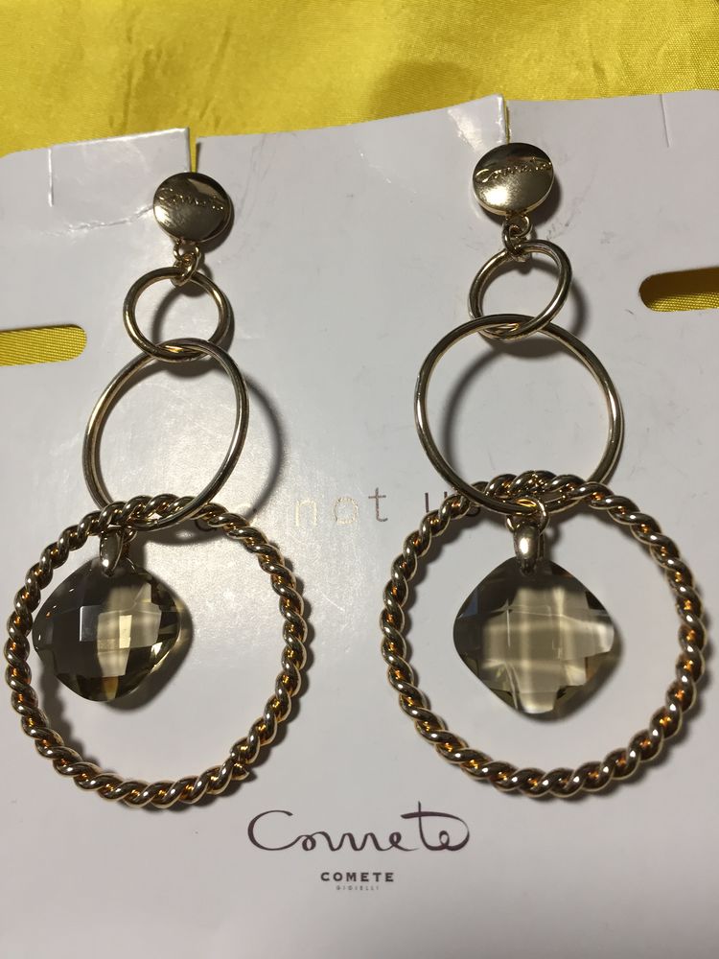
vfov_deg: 61.7
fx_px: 803
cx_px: 360
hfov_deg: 48.2
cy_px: 480
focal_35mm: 29
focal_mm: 4.15
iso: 100
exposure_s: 1/33
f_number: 2.2
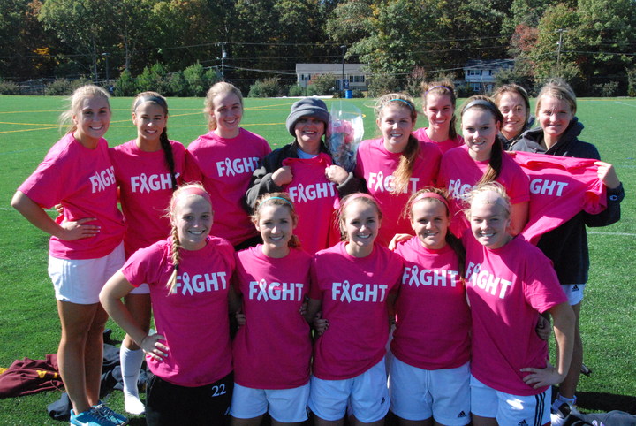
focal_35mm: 48
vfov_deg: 28.2
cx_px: 318
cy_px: 213
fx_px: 849
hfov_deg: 41.1
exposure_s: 1/800
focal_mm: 32
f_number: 14
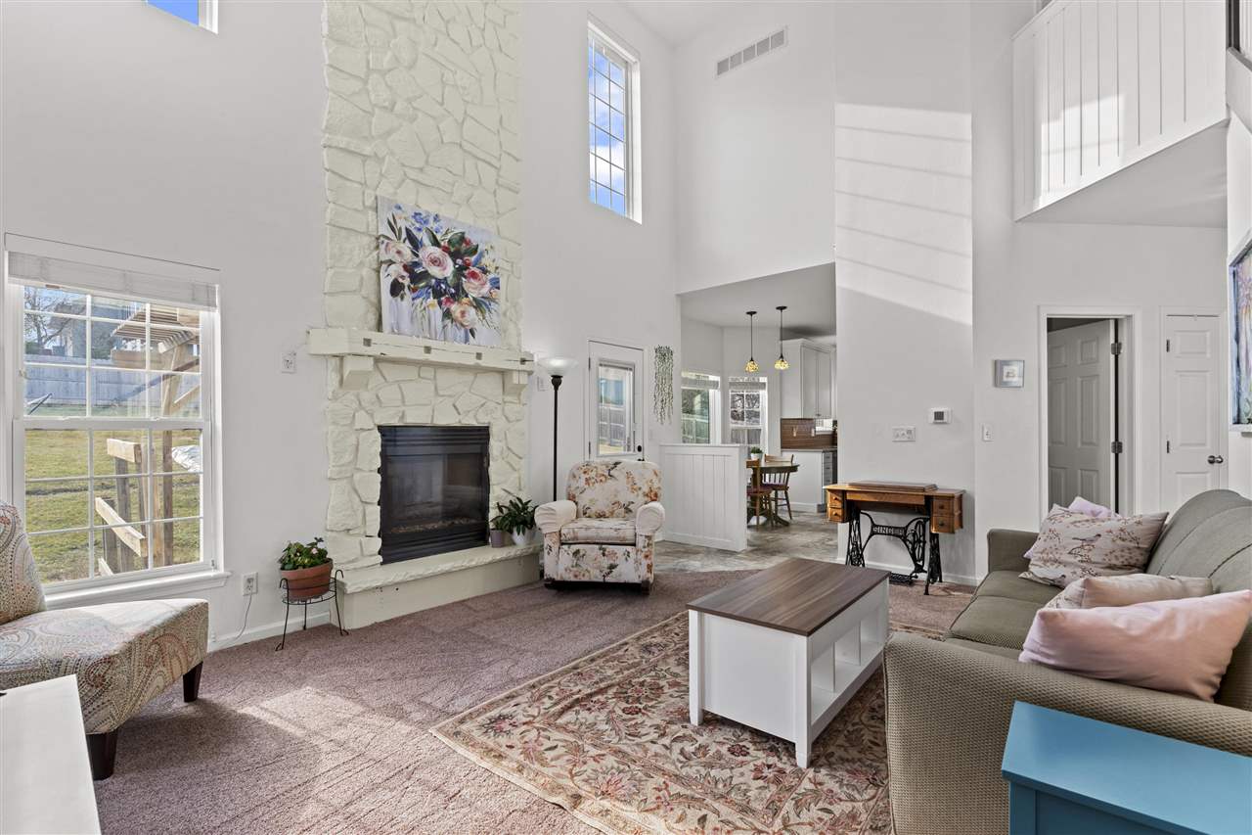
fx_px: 556
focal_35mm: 16
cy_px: 418
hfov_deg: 96.7
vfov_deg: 73.7
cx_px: 626
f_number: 9
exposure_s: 1/10
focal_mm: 16
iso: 250
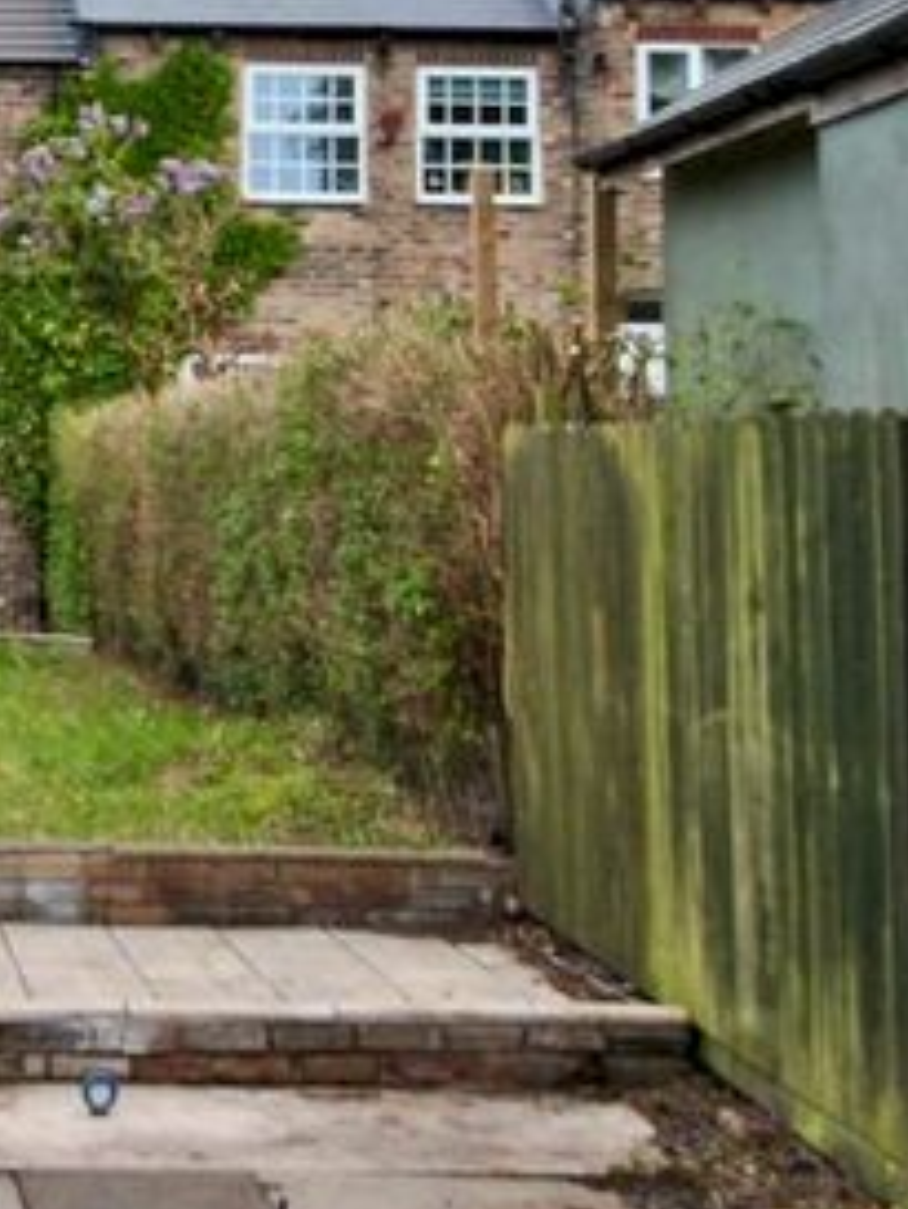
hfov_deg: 18.9
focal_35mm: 74
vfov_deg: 25.8
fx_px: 2586
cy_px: 239
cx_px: -159
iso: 200
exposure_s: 1/160
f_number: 9
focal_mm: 20
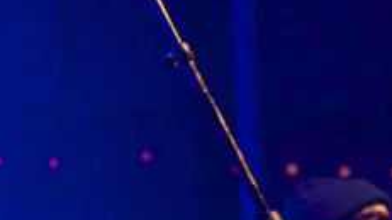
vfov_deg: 5.1
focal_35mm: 238
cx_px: 110
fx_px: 2477
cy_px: 234
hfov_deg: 9.0
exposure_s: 1/160
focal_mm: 35
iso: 1600
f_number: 2.8
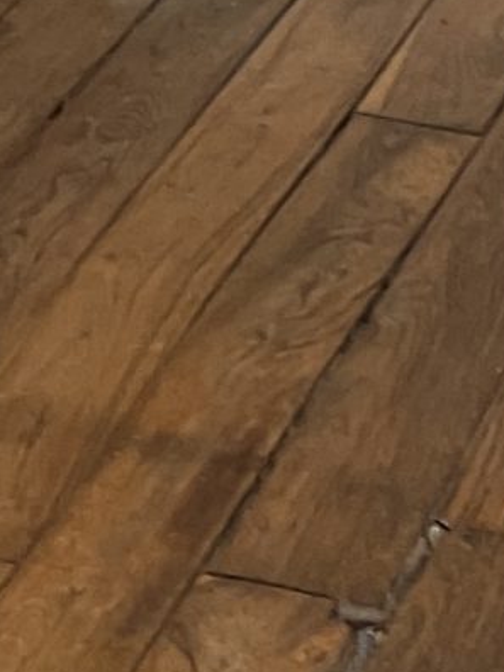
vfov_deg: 8.7
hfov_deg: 8.2
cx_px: 421
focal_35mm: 181
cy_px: -1463
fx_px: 3514
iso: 100
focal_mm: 3.99
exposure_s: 1/60
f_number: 1.8
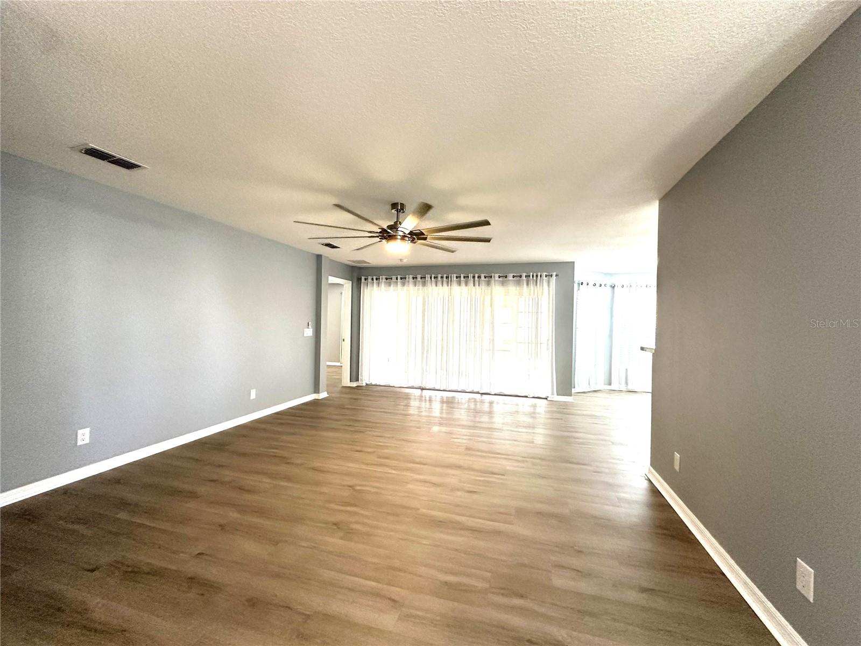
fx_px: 348
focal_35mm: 14
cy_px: 323
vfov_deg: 85.7
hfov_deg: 102.1
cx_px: 430
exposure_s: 1/120
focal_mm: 2.22
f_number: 2.2
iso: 320
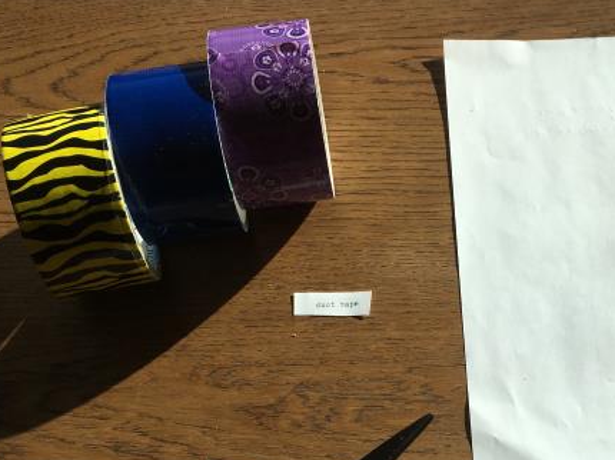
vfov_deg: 26.0
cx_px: 439
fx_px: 959
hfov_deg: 35.0
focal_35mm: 54
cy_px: 424
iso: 25
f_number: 2.2
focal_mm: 4.15
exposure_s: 1/1202
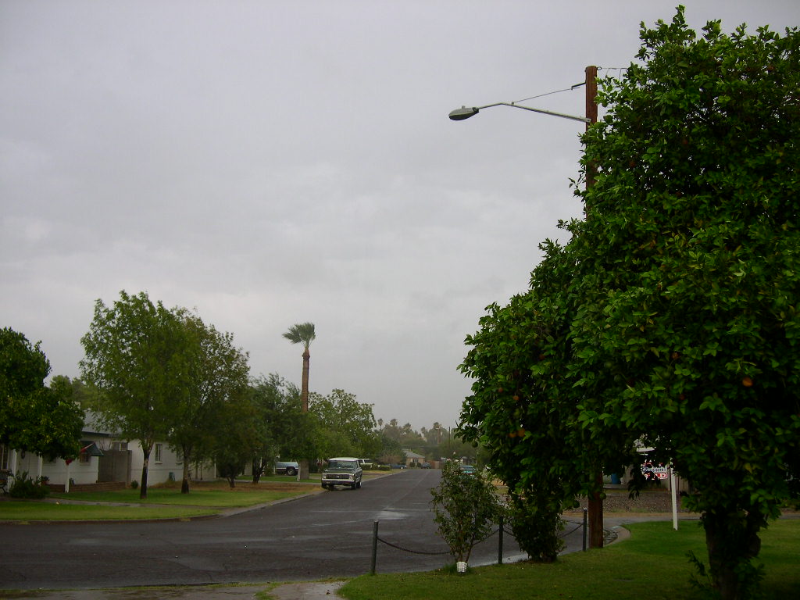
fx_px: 878
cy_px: 300
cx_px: 400
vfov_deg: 37.7
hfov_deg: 49.0
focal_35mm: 38
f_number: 2.8
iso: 100
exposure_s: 1/33
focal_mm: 8
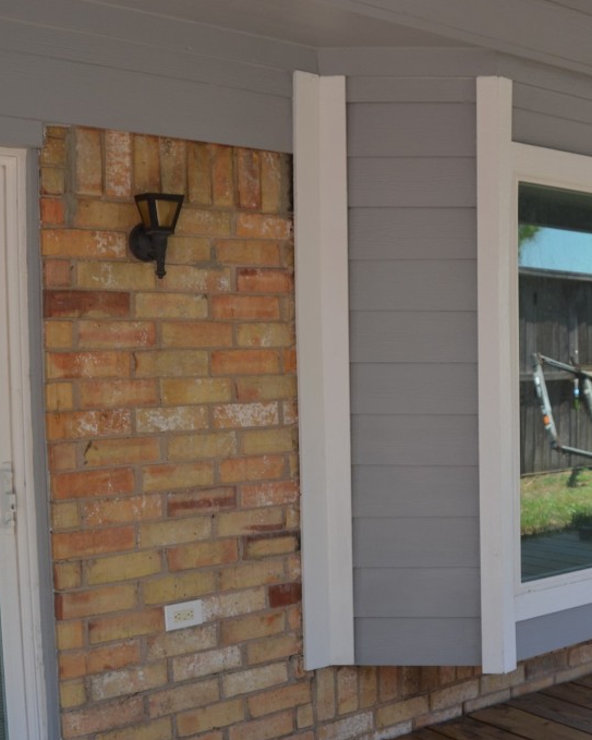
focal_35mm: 43
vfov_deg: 42.8
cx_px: 456
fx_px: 942
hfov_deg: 34.0
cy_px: 412
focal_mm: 18
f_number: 5.6
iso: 180
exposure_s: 1/125
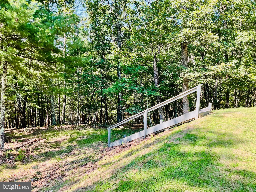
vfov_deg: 48.2
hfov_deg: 61.7
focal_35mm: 29
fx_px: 214
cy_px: 96
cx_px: 128
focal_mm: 3
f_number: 1.8
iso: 16
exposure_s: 1/145
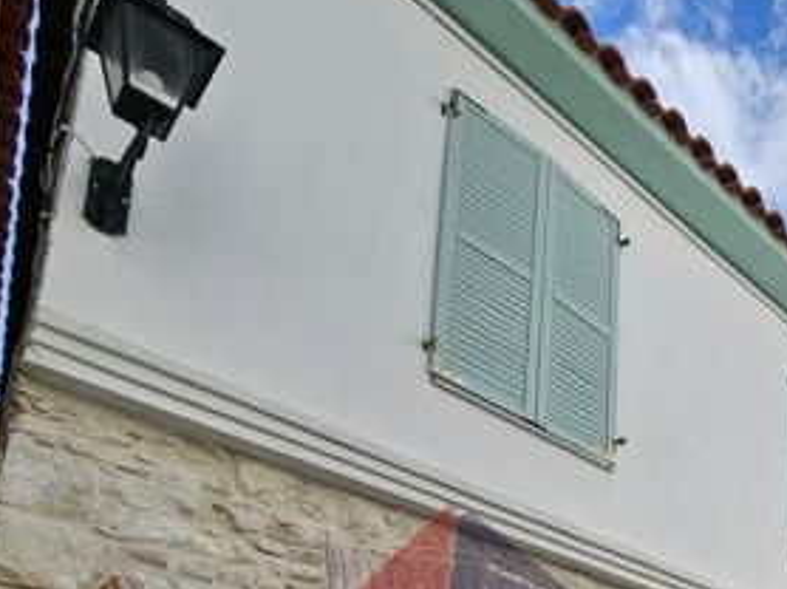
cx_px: 712
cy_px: 708
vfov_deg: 34.3
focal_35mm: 33
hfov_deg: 49.2
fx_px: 750
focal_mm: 2.2
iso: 50
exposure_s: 1/1546
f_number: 2.2
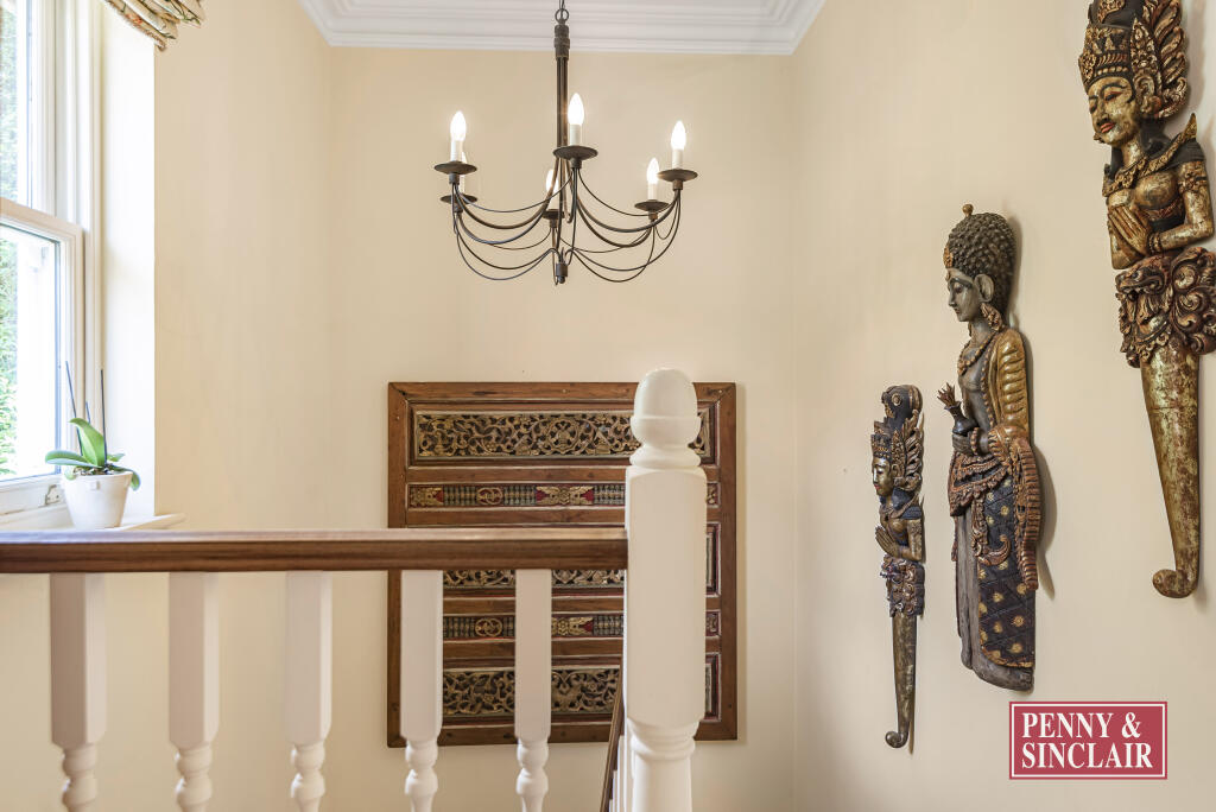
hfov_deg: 71.5
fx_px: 845
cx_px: 608
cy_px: 406
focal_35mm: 25
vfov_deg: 51.3
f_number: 5.6
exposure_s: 1/50
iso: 500
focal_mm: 25
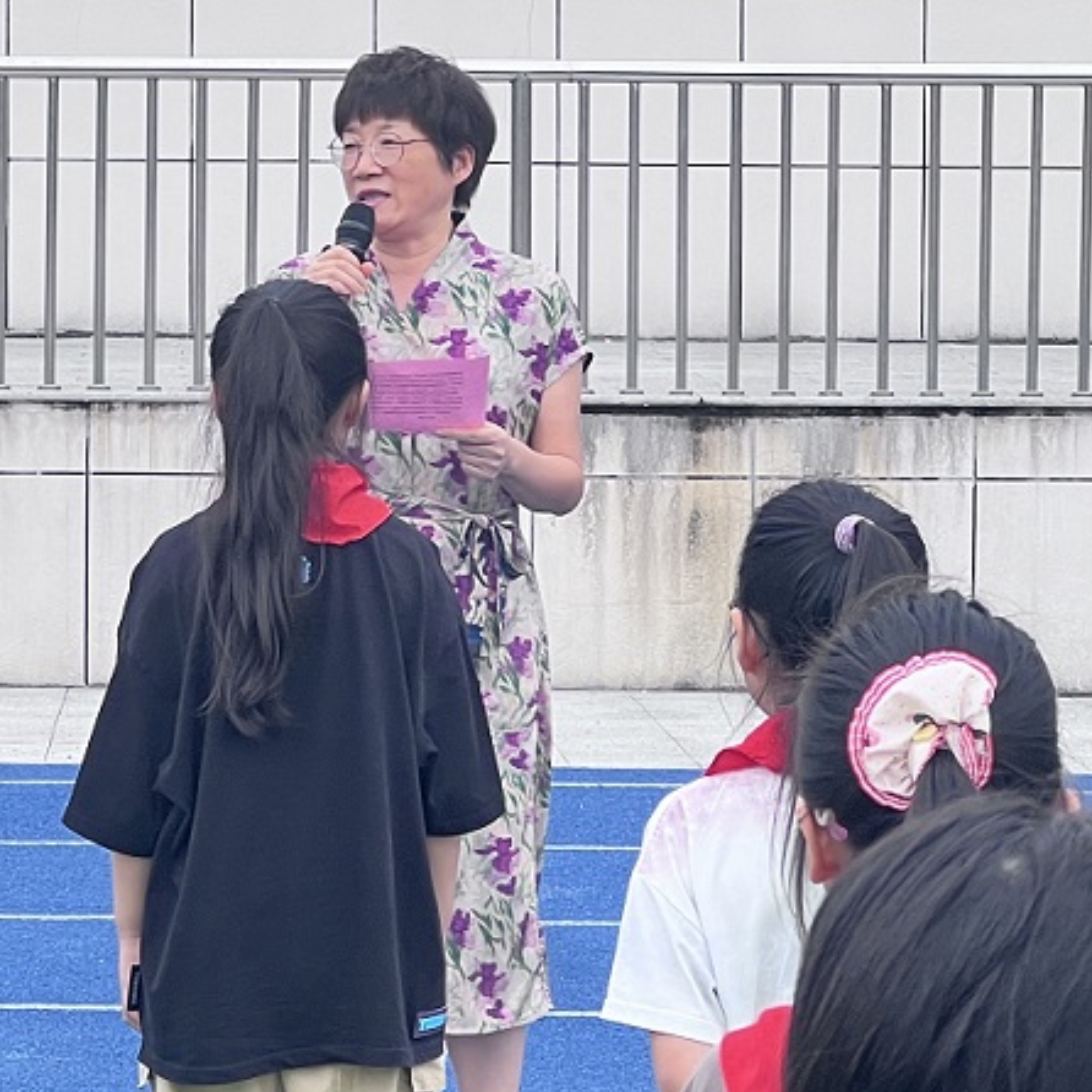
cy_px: 451
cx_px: 240
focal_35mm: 188
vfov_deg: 9.3
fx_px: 6710
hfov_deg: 9.3
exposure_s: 1/99
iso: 32
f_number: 2.8
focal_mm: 9
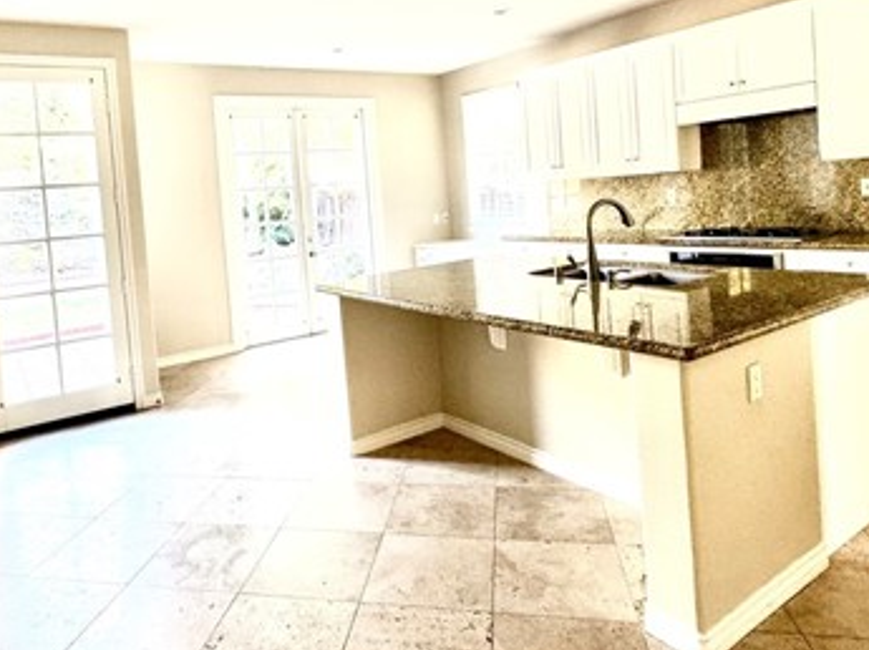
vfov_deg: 52.0
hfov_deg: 66.8
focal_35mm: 26
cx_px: 353
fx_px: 652
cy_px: 219
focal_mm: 2.22
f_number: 2.2
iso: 160
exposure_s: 1/99
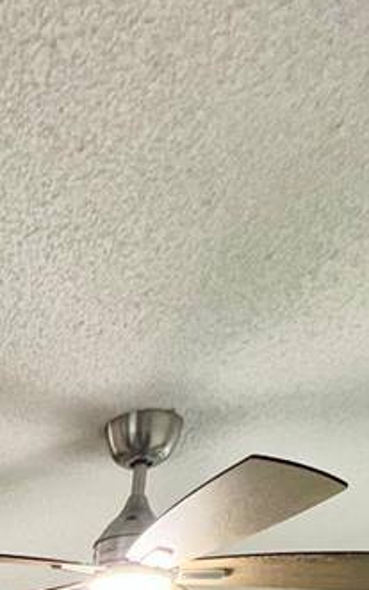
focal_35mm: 50
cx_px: -111
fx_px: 804
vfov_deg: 23.6
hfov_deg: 23.0
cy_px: 1021
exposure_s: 1/60
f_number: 1.8
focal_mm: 1.57
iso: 320
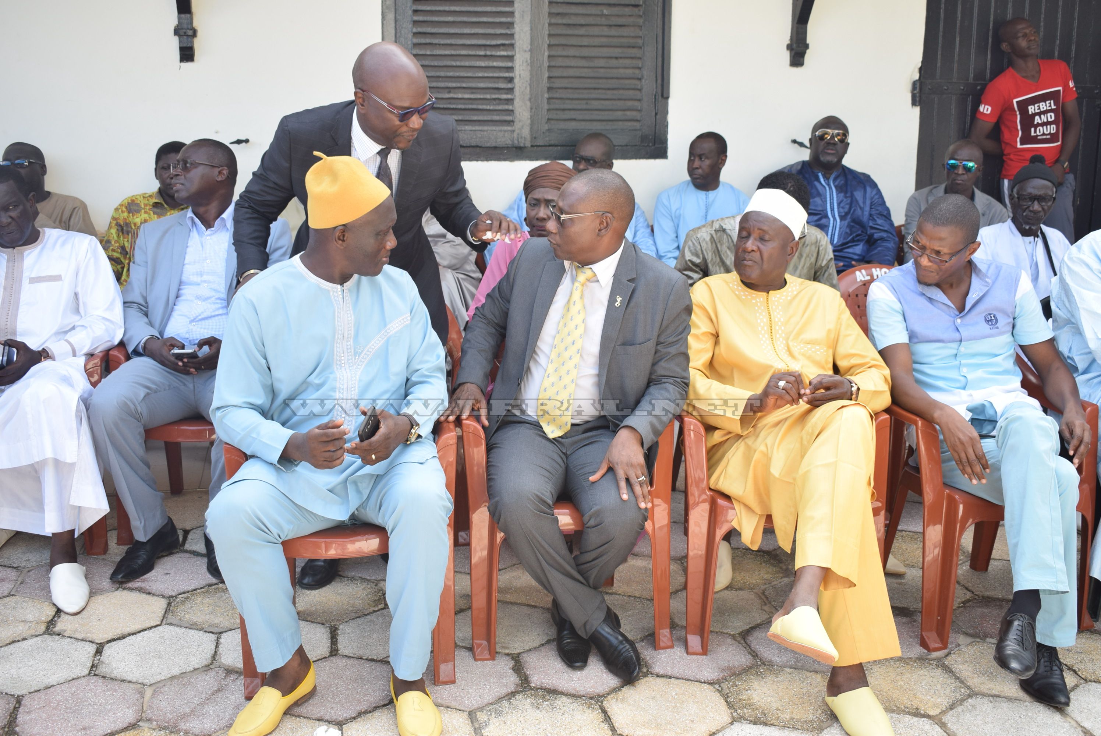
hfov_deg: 51.2
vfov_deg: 35.6
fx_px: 1148
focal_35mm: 38
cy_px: 368
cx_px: 550
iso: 320
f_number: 5
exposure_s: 1/250
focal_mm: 25
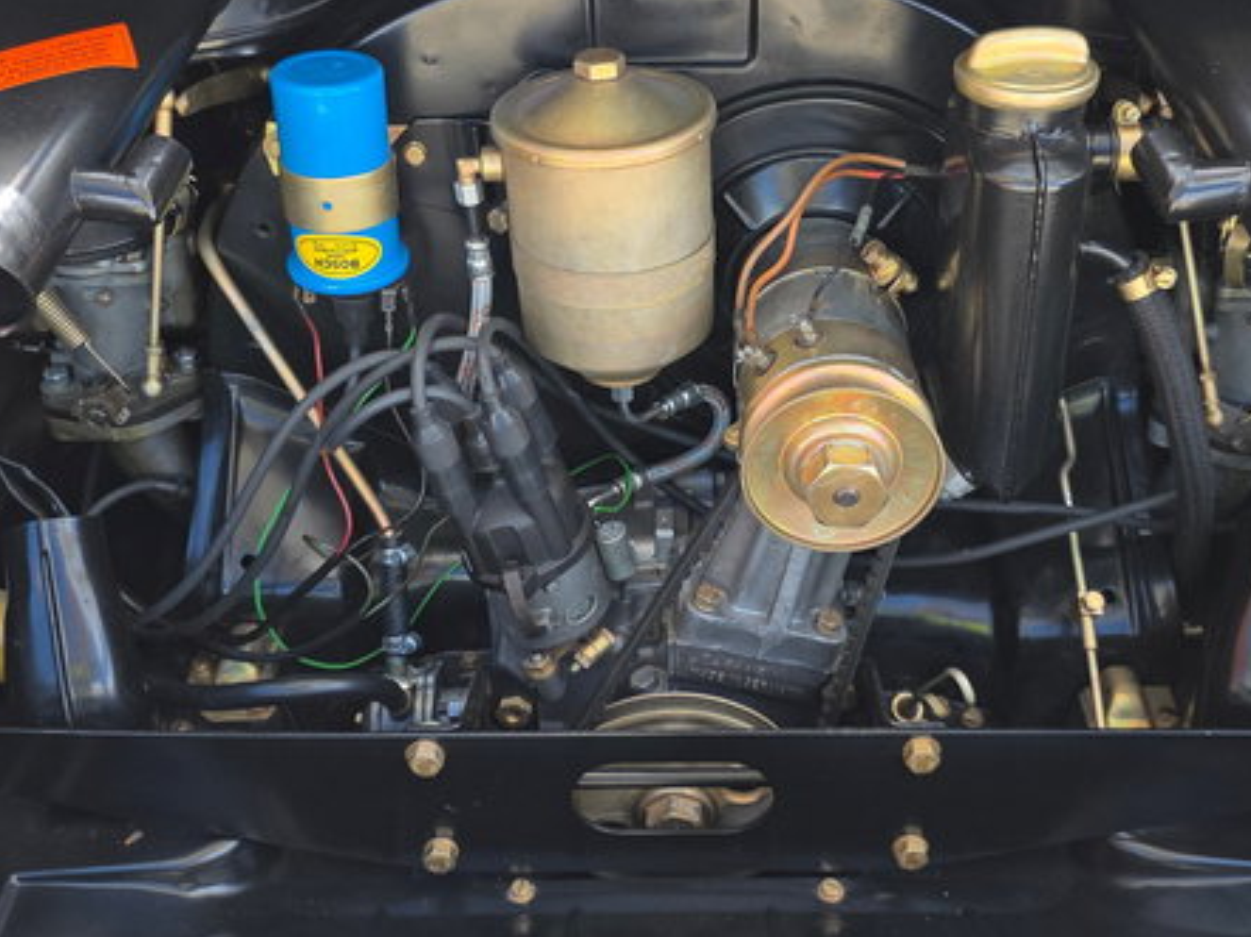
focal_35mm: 40
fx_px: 1445
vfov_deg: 35.7
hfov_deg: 46.8
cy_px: 331
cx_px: 676
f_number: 1.7
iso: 25
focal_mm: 6.3
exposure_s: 1/359
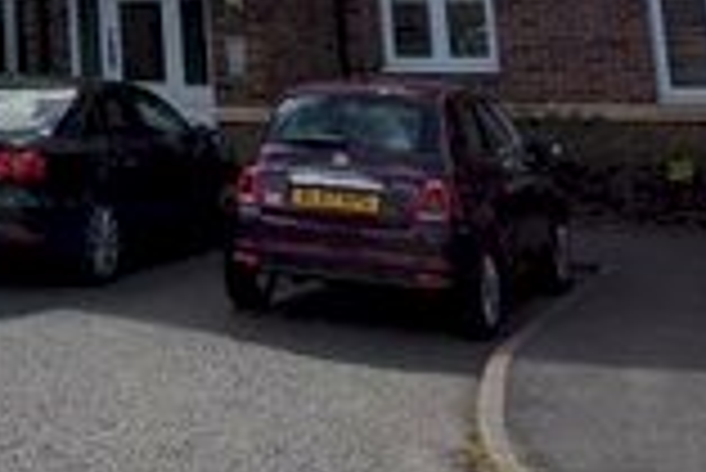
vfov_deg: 16.5
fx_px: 1453
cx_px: -216
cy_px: -272
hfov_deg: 23.9
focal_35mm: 74
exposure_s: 1/5076
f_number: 2.2
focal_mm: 2.22
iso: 38
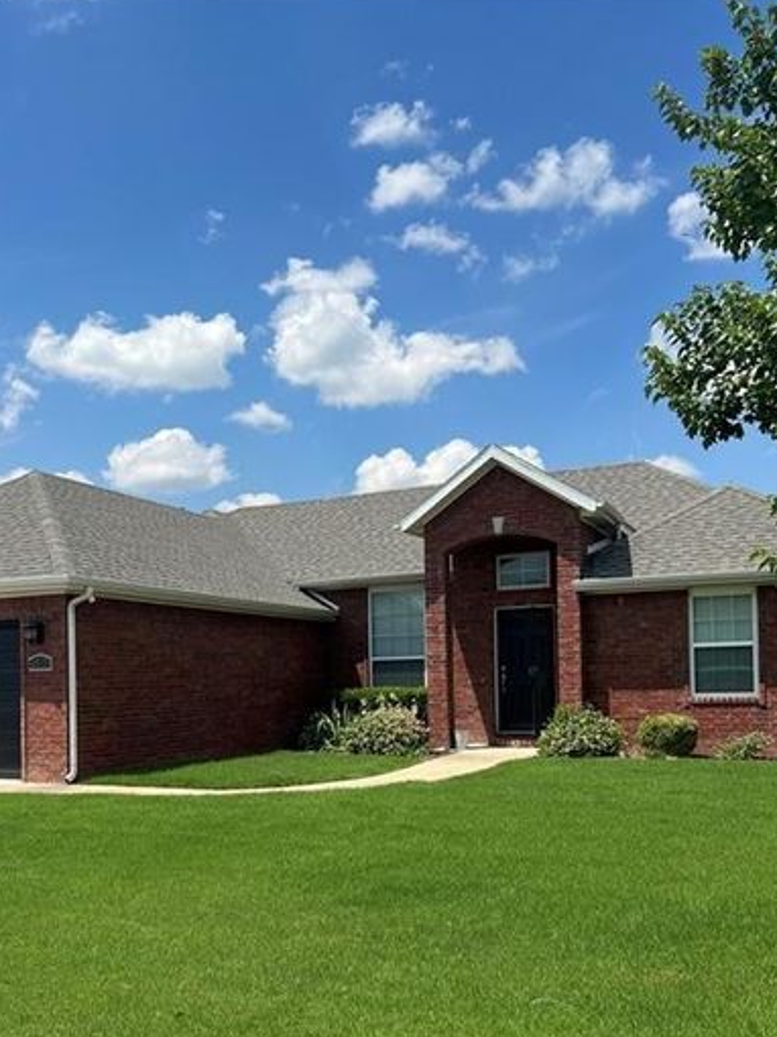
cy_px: 666
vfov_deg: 53.2
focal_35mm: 34
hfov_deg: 41.3
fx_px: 1018
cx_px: 275
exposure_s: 1/4831
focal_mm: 5.7
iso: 50
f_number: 1.5
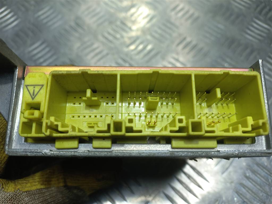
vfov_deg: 54.9
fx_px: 196
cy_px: 102
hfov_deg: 69.4
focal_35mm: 25
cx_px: 136
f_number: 1.8
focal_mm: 4.6
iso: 32
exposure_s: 1/100
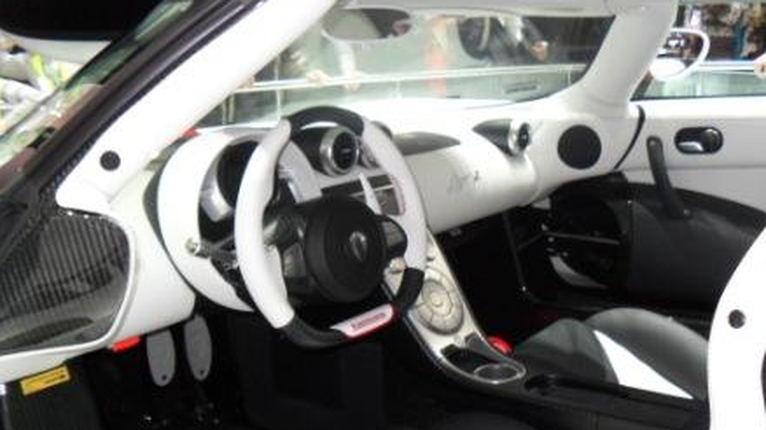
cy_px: 273
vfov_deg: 30.3
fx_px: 792
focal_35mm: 39
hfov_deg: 51.6
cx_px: 390
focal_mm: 6.3
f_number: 3
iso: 200
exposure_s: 1/45
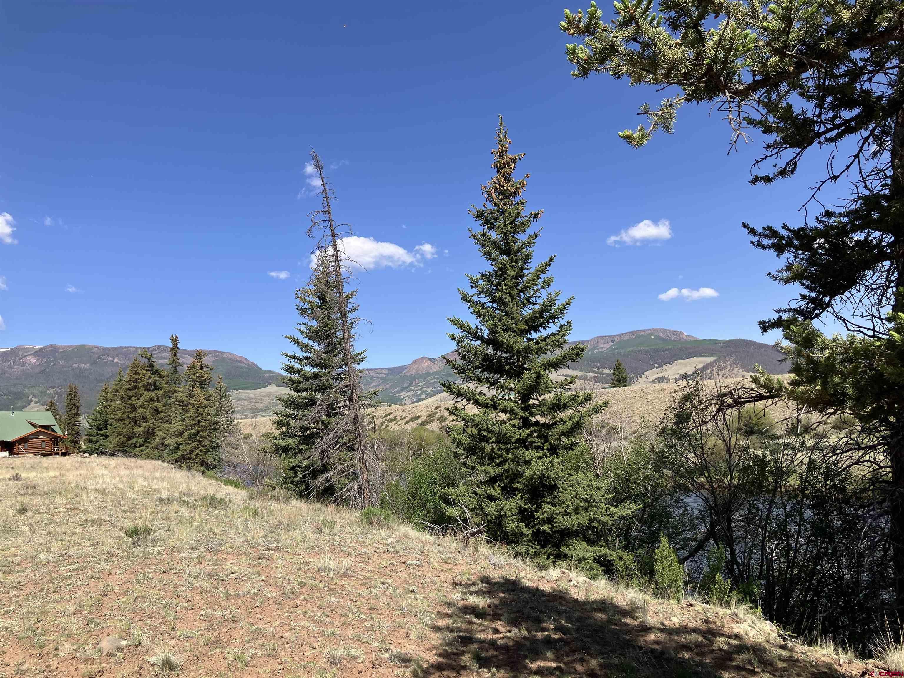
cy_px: 339
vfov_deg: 49.7
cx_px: 452
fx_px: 731
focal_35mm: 28
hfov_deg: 63.4
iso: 32
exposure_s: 1/1621
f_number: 1.8
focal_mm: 3.99
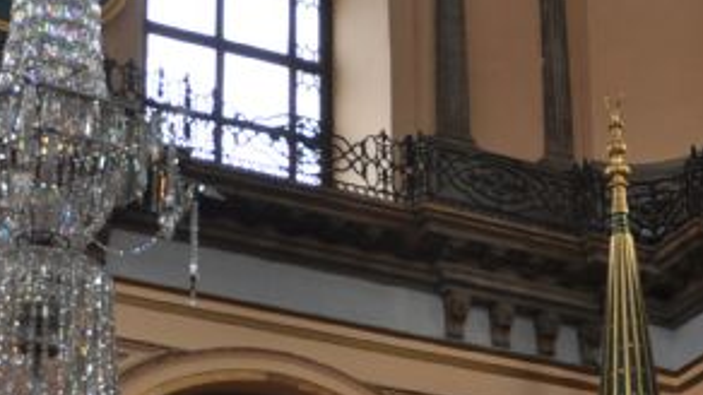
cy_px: 453
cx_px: 549
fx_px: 2255
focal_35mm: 121
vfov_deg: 9.9
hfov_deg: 17.6
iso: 200
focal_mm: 22
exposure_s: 1/40
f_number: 3.8
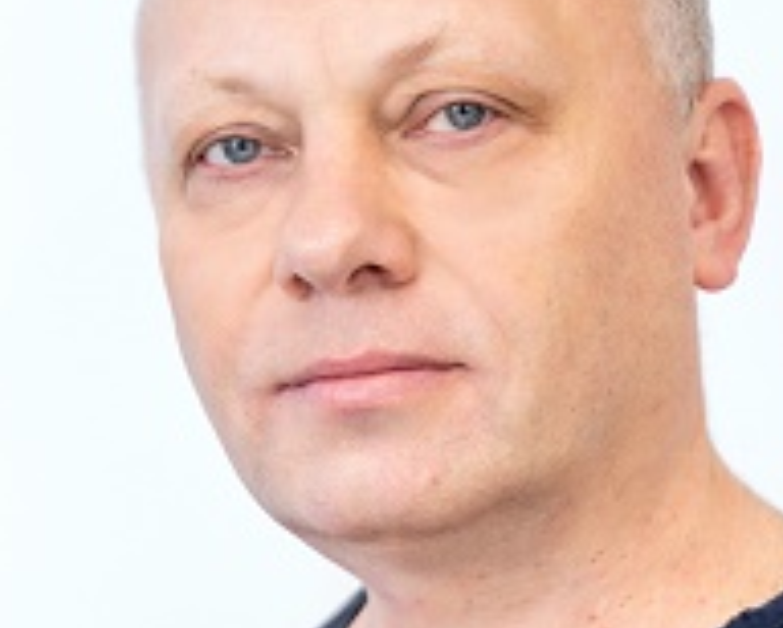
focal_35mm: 165
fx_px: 3828
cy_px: 575
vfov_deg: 9.3
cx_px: 493
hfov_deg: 11.7
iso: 320
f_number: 3.2
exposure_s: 1/125
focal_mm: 75
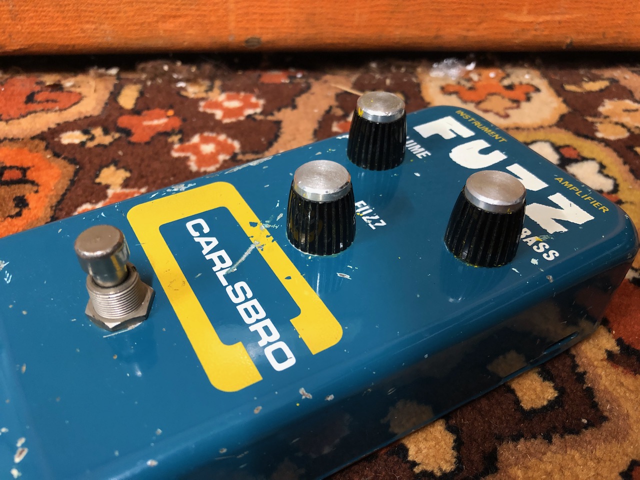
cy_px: 240
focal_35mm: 28
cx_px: 320
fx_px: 518
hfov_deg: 63.4
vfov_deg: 49.7
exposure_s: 1/7
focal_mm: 4
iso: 80
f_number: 1.8
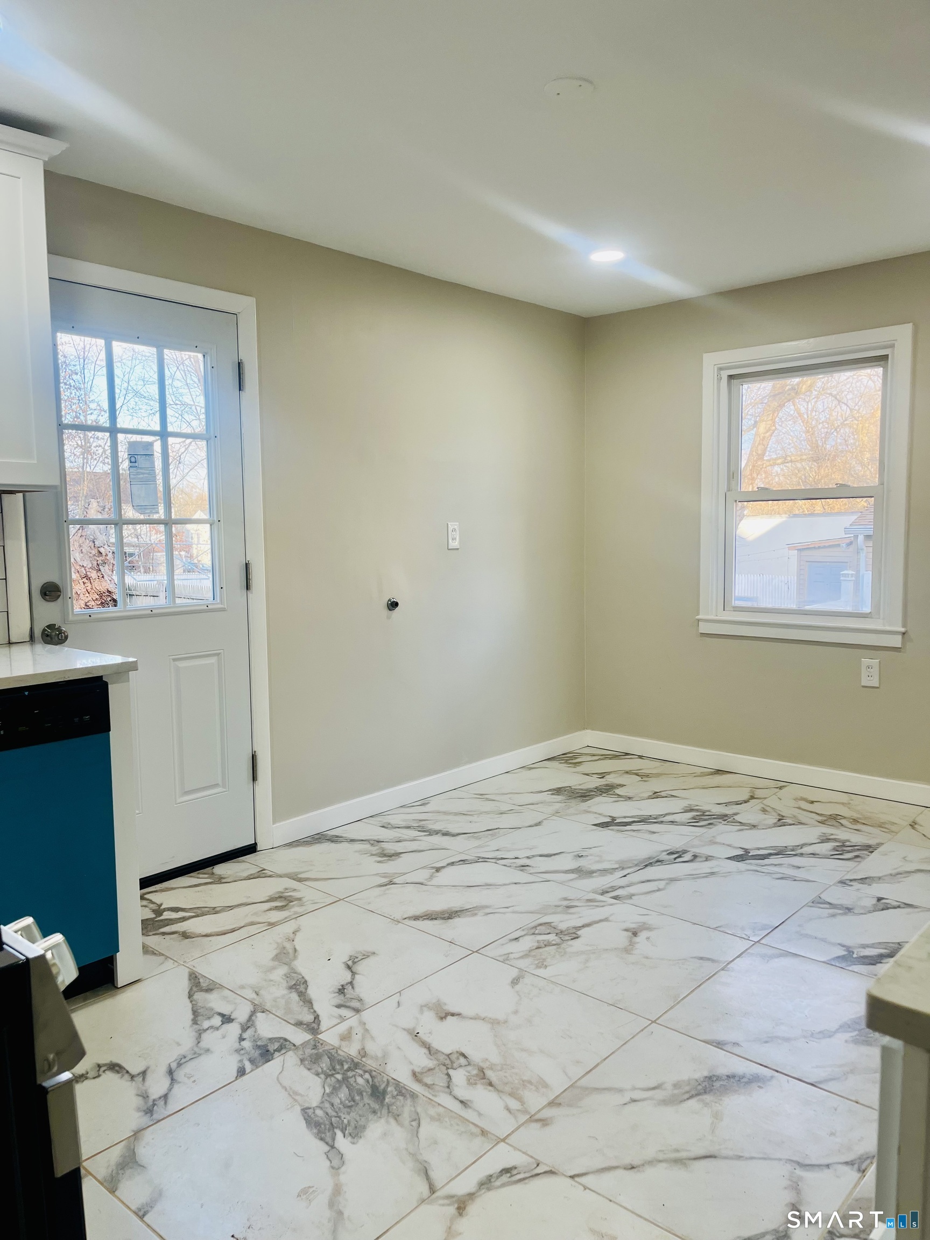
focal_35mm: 26
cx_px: 465
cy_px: 620
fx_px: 931
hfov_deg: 53.1
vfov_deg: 67.3
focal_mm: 5.1
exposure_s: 1/121
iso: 64
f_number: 1.6
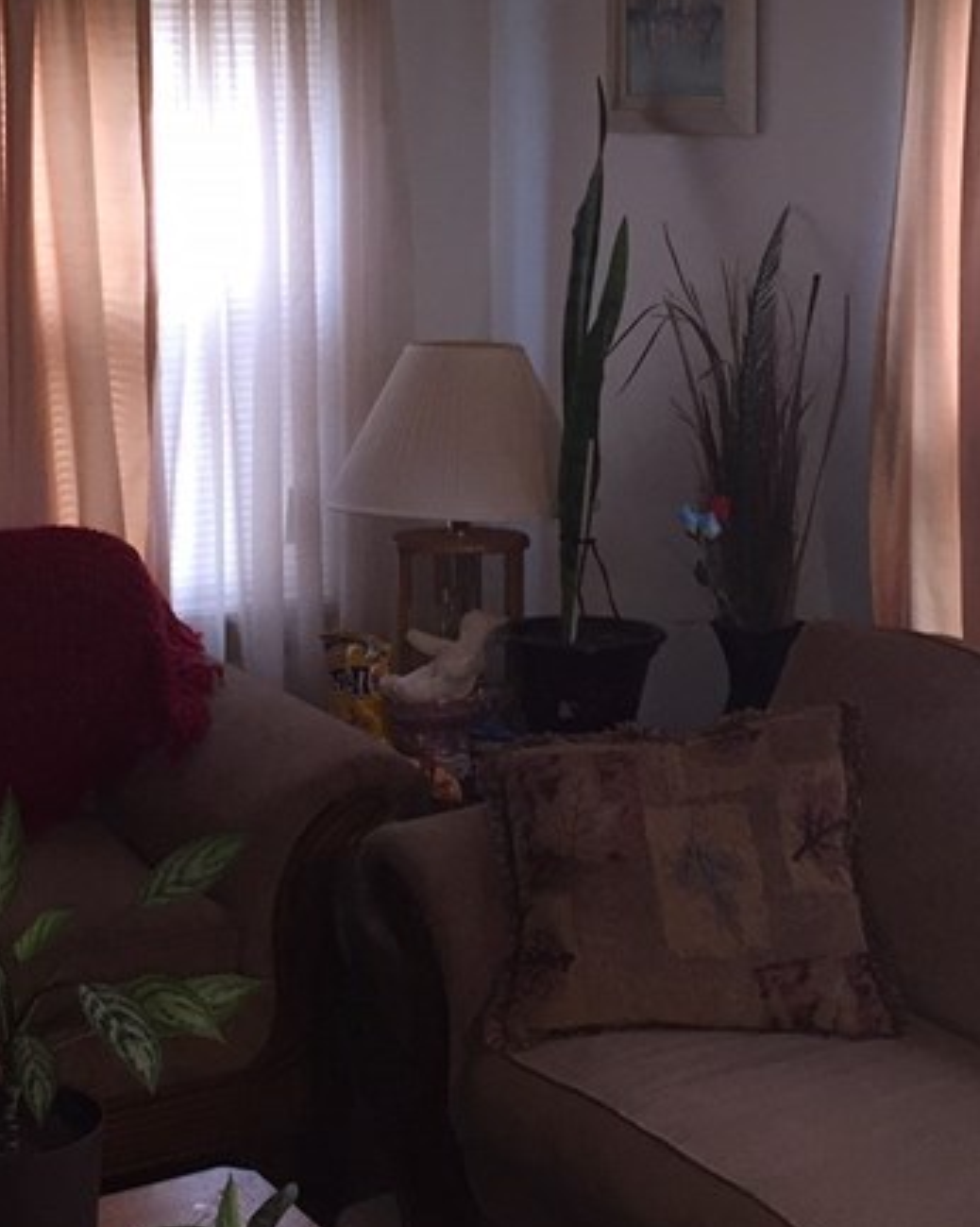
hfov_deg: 22.8
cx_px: 442
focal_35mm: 67
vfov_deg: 28.2
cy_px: 451
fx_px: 2431
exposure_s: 1/30
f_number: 2.2
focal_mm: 4.15
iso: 160
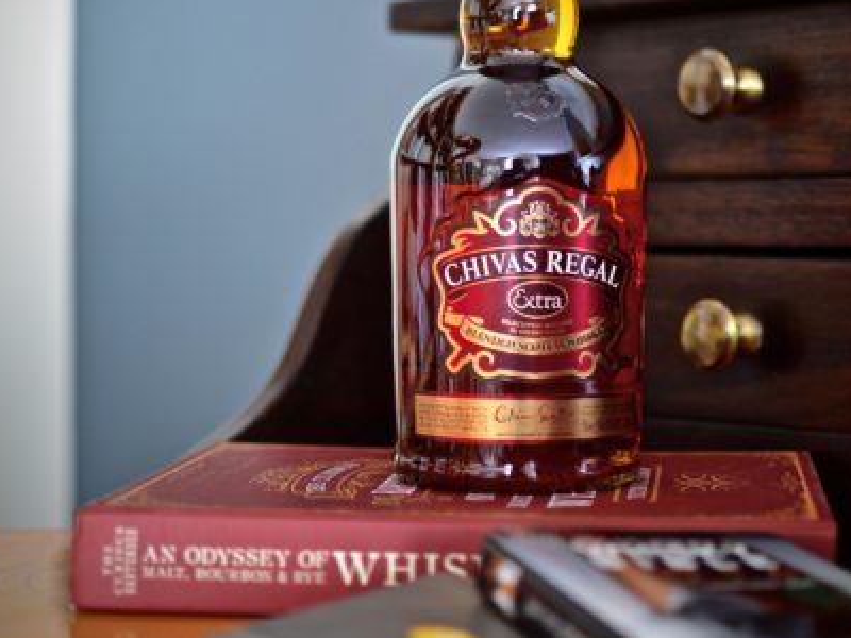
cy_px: 197
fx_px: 1986
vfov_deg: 18.2
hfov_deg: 24.2
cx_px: 487
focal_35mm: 81
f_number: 1.8
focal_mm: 35
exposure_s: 1/6
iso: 200
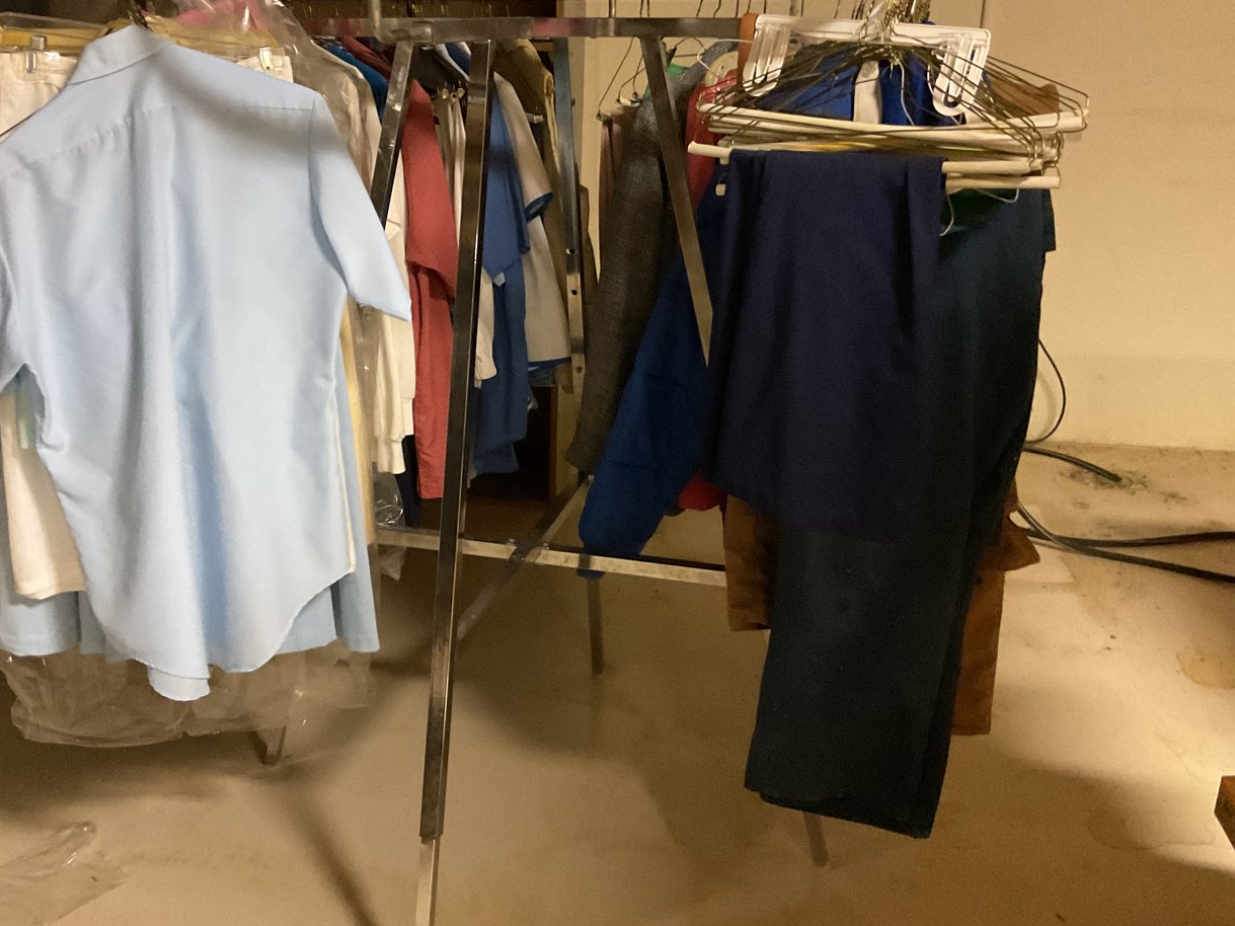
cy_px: 432
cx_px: 528
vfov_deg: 39.6
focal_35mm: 36
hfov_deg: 51.2
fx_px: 1284
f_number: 1.8
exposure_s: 1/30
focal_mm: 3
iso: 500
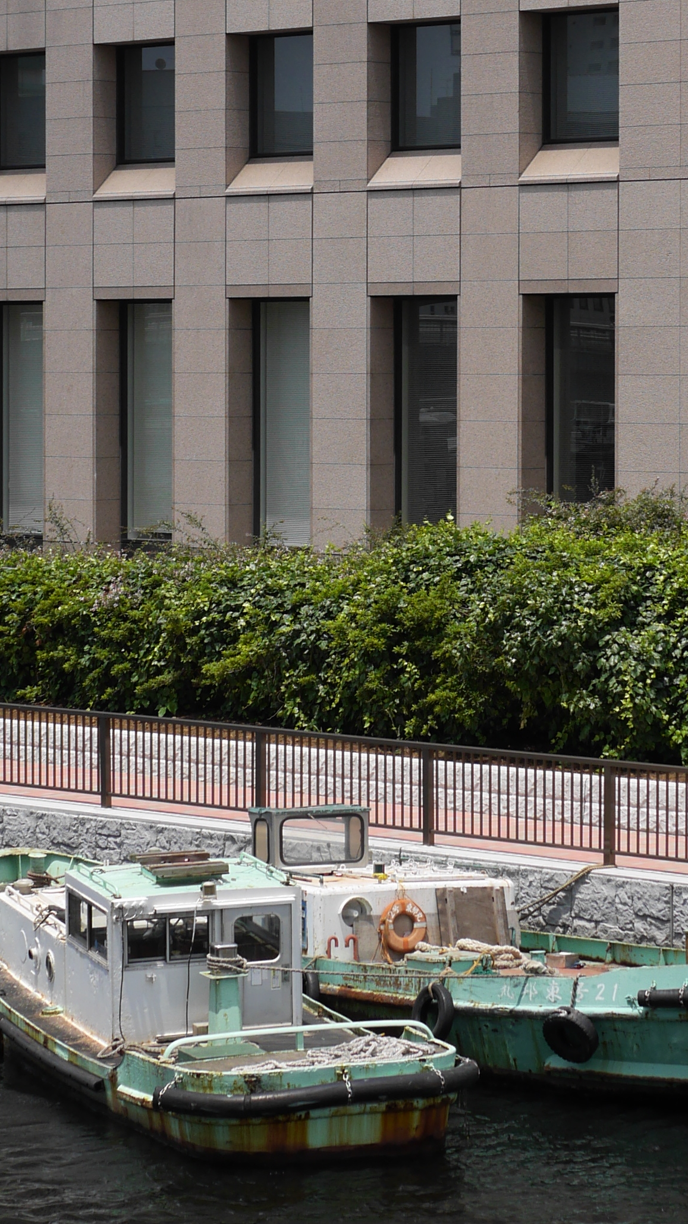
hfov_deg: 9.9
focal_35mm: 122
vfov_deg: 17.5
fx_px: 3957
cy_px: 386
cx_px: 420
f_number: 4
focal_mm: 25
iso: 200
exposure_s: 1/2000
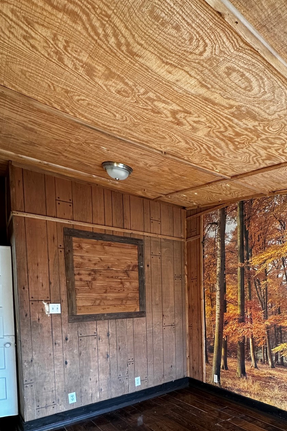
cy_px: 315
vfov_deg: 73.9
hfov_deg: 55.5
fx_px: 263
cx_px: 201
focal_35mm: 22
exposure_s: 1/99
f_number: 2.2
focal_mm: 2.22
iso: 250
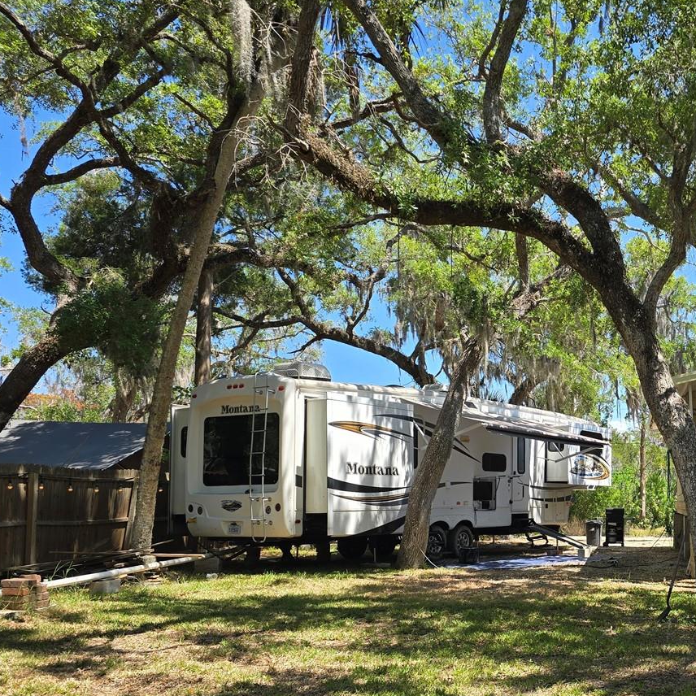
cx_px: 626
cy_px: 470
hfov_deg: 40.5
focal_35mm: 38
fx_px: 864
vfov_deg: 43.2
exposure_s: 1/362
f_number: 1.7
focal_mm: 6.3
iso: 12
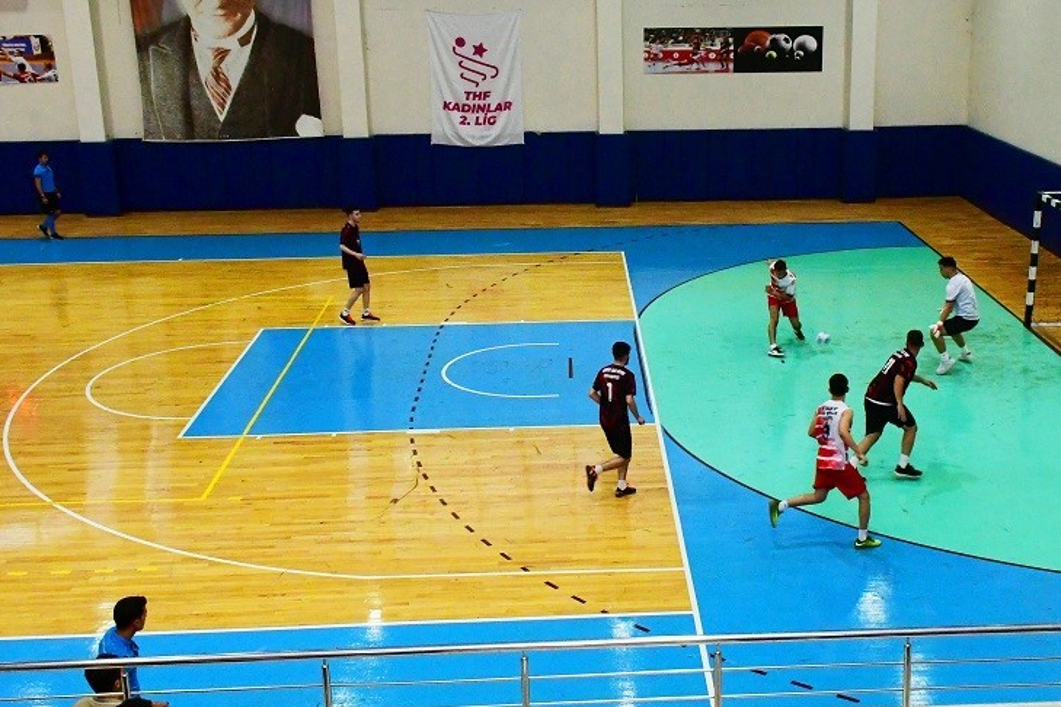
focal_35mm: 40
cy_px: 346
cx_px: 637
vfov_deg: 33.4
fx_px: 1179
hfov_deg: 48.2
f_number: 8
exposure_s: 1/200
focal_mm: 18
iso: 3600
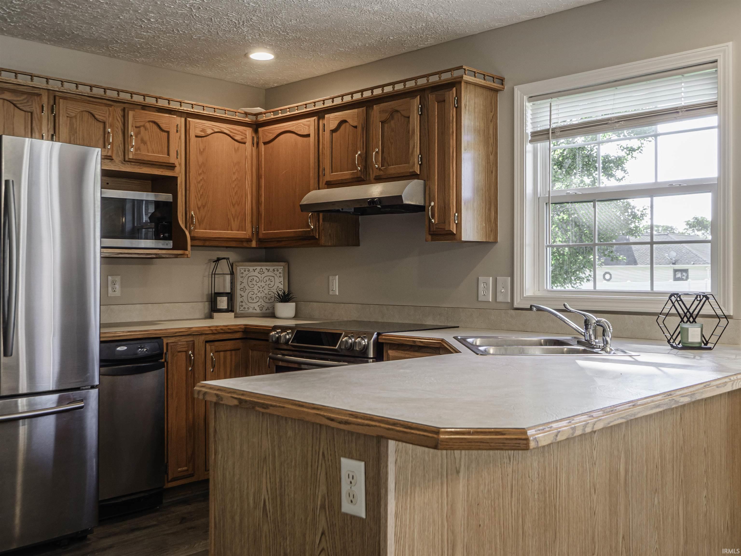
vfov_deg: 41.8
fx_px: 728
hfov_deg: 54.0
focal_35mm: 34
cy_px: 278
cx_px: 370
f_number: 5.5
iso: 250
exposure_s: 1/30
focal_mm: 17
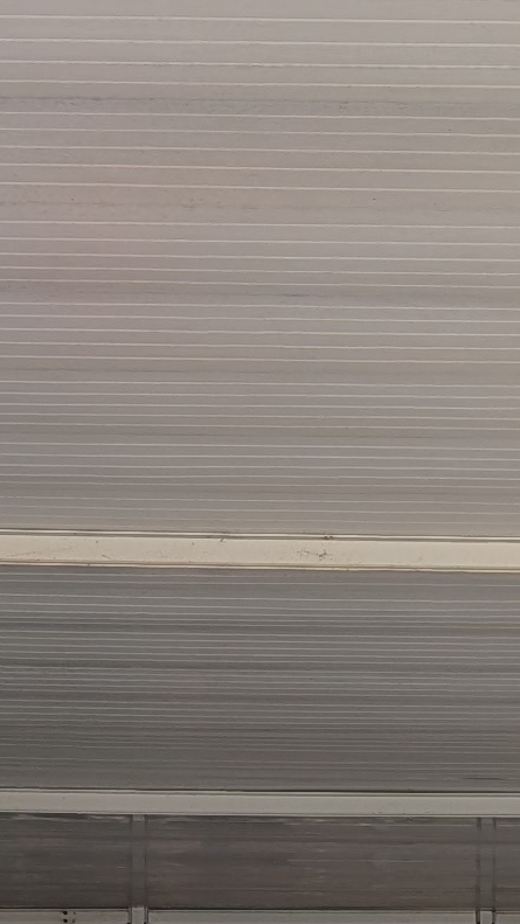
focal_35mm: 135
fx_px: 3309
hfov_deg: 9.0
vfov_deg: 15.0
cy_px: 1271
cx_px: 367
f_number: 1.68
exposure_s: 1/974
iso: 22
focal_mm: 6.9
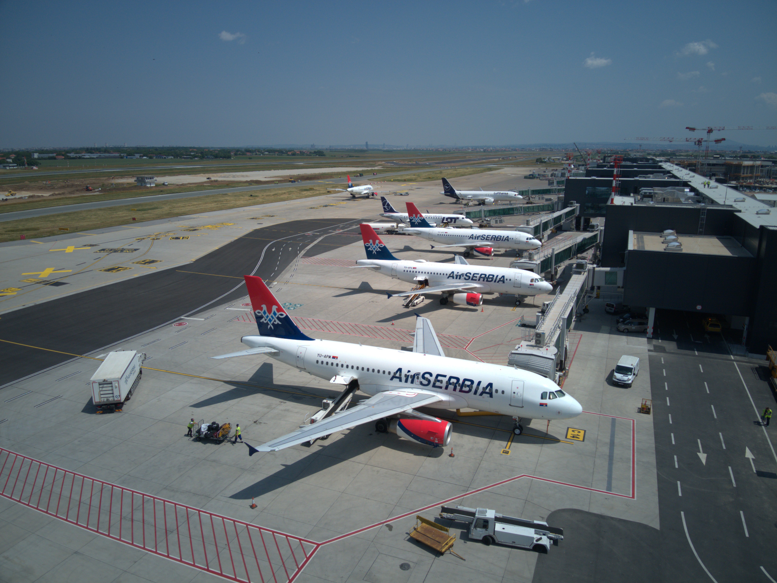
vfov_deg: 56.8
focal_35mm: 24
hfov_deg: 71.6
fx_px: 539
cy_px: 292
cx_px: 388
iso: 100
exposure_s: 1/1250
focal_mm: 4.5
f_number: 2.8
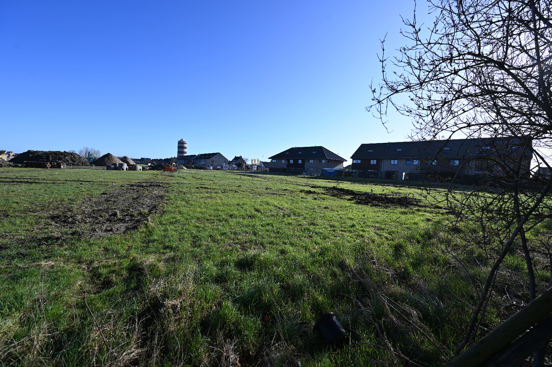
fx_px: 215
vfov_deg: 81.1
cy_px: 184
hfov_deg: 104.3
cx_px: 276
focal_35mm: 14
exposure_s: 1/320
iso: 100
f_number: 6.3
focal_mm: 14
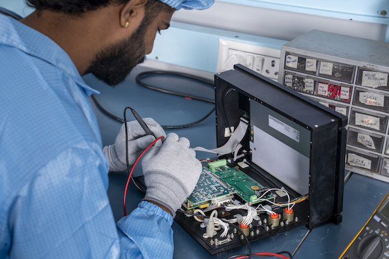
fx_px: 659
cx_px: 194
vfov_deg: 22.3
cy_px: 130
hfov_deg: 32.9
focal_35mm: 61
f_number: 5
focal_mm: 61
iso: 100
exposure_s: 1/100
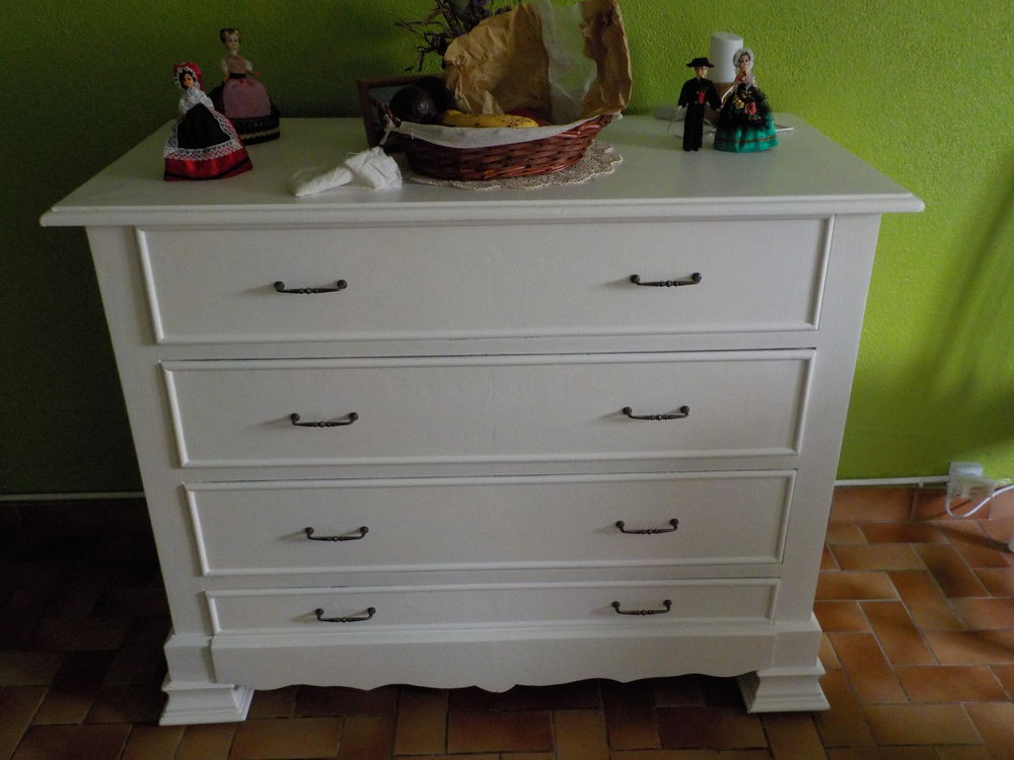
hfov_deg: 60.0
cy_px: 380
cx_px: 507
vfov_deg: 46.8
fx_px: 879
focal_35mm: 30
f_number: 3.3
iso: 450
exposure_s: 1/15
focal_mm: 4.1
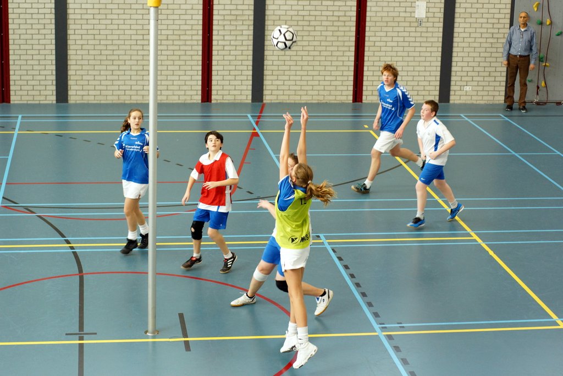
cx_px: 282
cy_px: 188
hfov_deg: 27.0
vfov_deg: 18.2
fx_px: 1173
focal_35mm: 75
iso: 800
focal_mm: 50
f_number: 3.2
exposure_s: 1/250
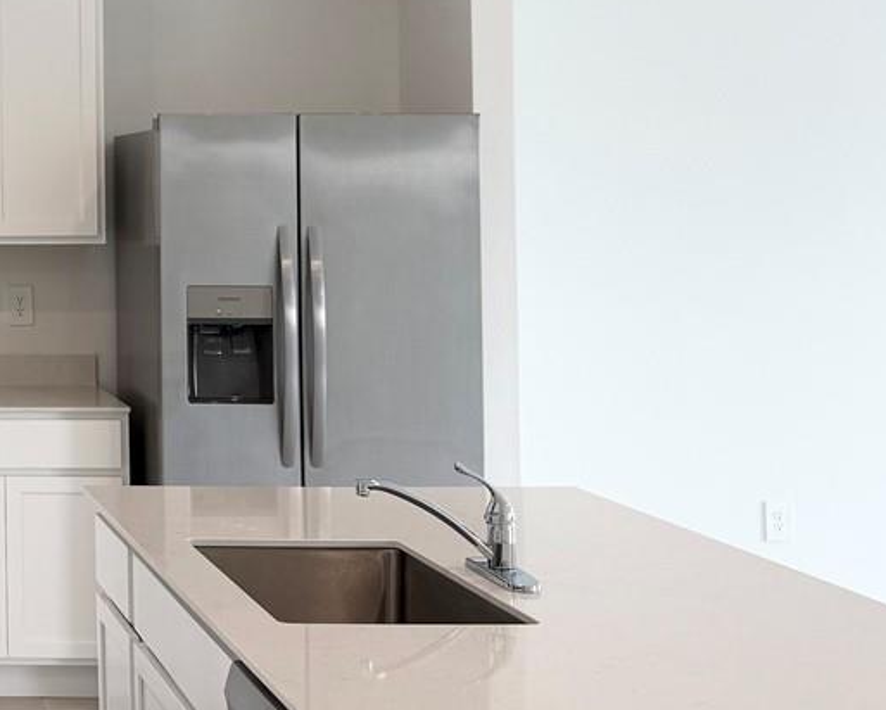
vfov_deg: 20.7
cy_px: 130
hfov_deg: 23.2
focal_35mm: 73
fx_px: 1915
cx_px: -252
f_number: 1.78
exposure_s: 1/139
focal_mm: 6.76
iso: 50
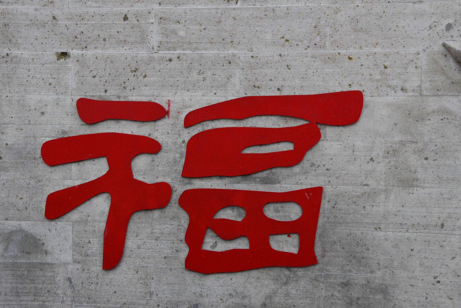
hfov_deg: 36.9
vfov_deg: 25.1
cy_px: 154
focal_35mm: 54
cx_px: 230
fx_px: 691
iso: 1800
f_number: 9
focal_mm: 36
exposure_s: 1/60
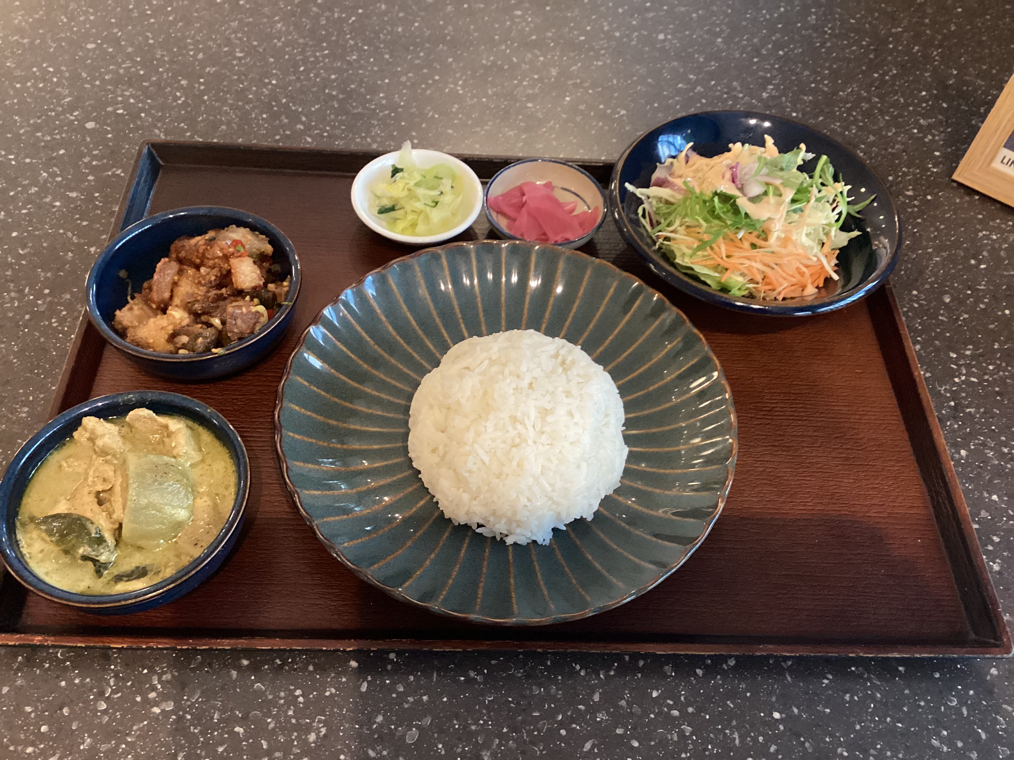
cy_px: 380
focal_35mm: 31
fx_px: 908
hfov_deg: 58.4
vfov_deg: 45.4
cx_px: 507
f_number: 2.4
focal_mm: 3.3
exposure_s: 1/50
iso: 400
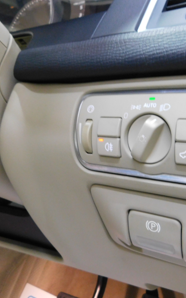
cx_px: 117
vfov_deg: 58.1
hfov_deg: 38.1
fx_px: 268
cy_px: 149
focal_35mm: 33
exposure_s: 1/8
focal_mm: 4
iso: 400
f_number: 3
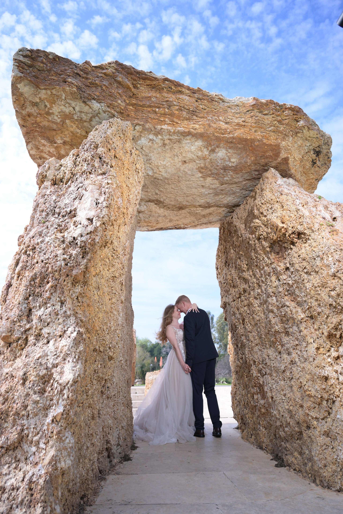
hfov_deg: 53.2
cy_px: 257
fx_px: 343
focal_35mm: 24
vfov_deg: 73.7
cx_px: 172
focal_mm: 24
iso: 125
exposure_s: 1/800
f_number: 3.5
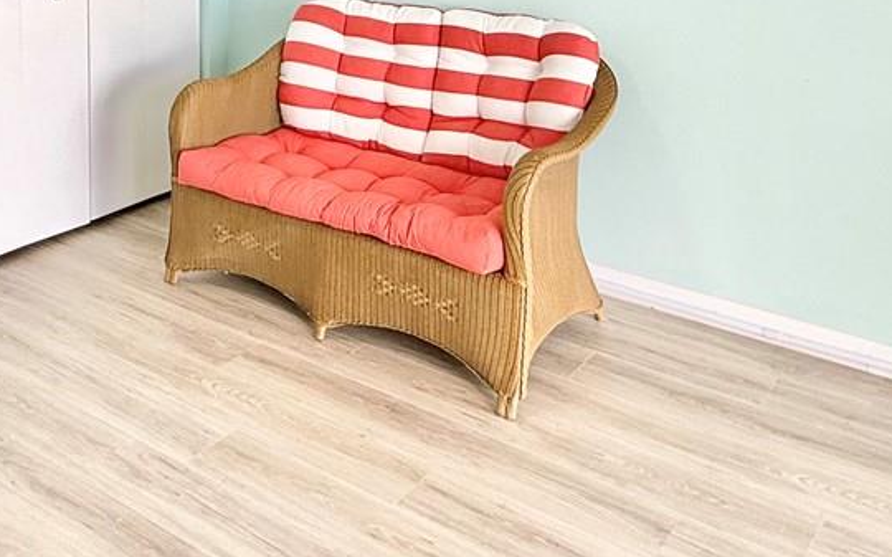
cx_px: 254
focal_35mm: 44
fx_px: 1069
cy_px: -140
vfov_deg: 25.6
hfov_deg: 44.2
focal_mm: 2.22
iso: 64
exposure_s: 1/120
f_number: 2.2
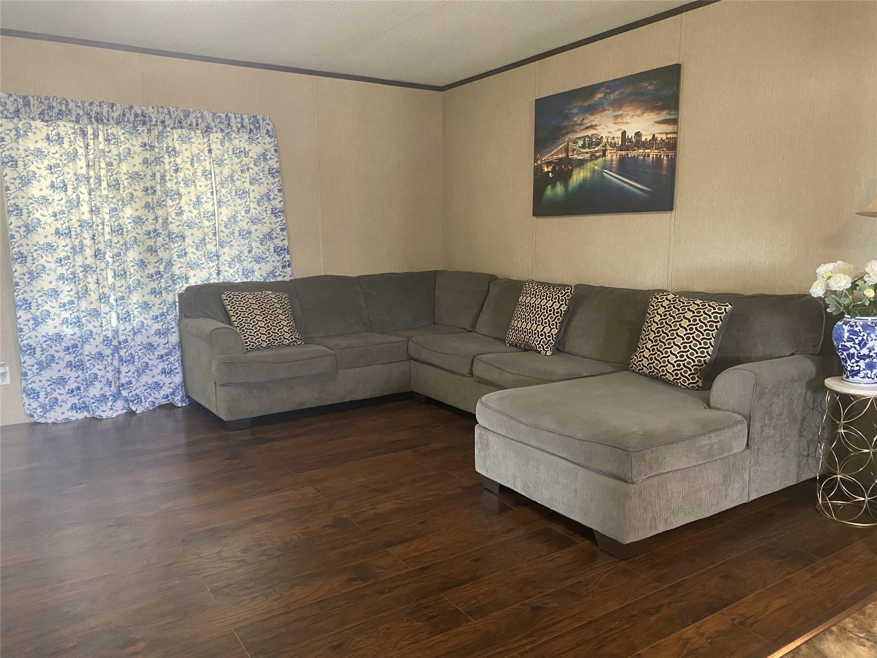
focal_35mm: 26
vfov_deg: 53.1
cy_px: 329
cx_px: 438
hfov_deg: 67.3
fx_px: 659
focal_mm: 4.25
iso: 500
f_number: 1.8
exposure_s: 1/40
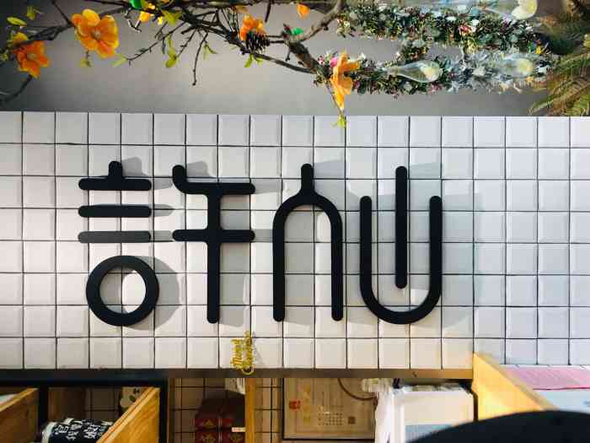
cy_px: 222
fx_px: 494
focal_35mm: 29
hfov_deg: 61.7
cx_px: 295
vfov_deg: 48.2
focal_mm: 4.15
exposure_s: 1/17
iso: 64
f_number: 2.2
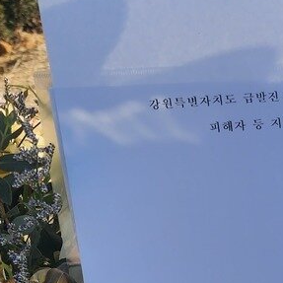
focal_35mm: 99
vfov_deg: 17.3
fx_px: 916
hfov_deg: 15.4
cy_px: 253
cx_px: 490
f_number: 1.8
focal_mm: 6.4
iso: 12
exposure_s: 1/871
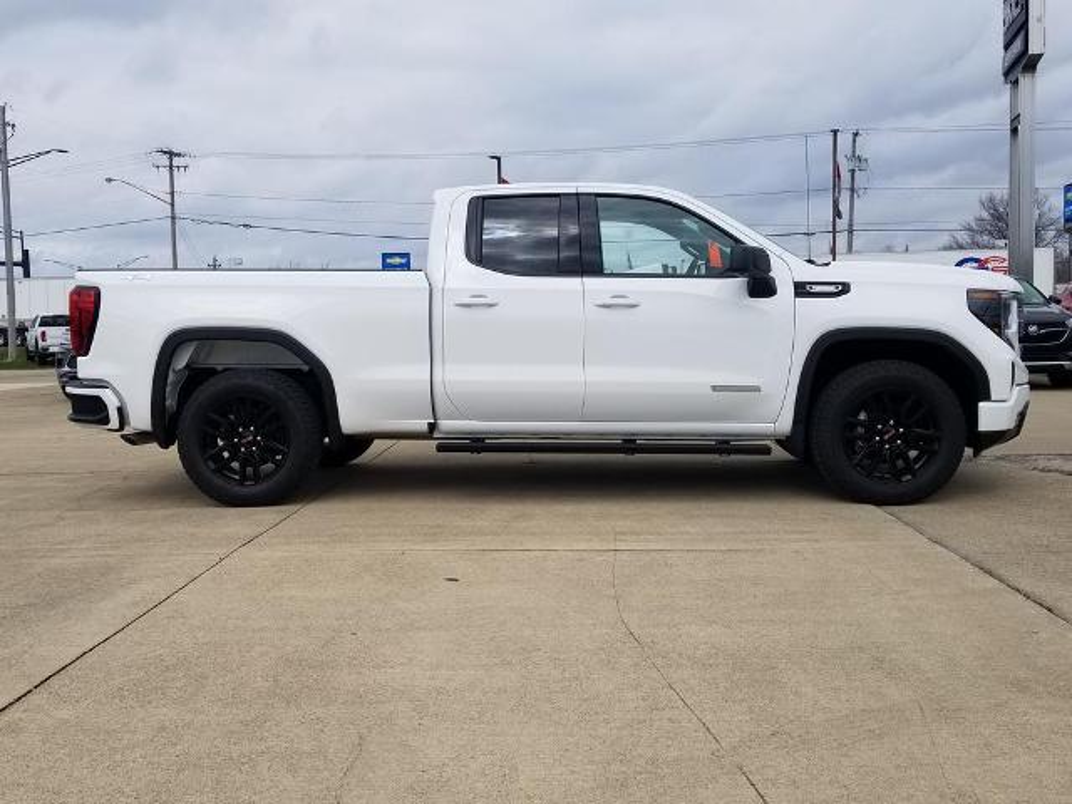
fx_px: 805
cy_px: 402
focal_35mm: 26
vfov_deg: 53.1
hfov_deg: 67.3
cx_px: 536
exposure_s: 1/3378
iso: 50
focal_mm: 4.25
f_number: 1.7
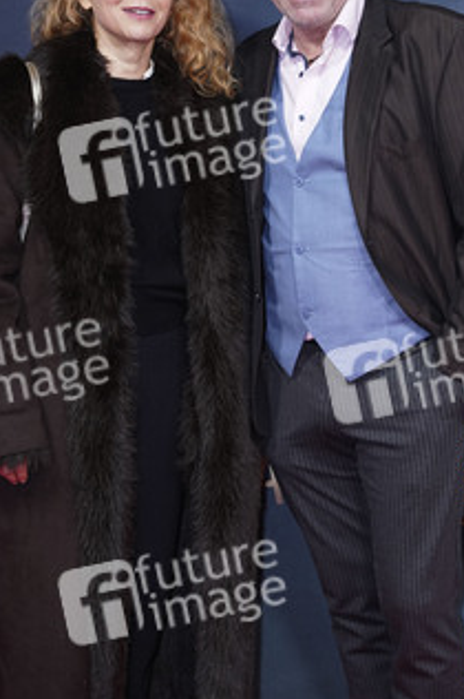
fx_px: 1298
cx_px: 236
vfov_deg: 30.0
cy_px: 261
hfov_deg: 20.3
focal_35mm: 67
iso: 2500
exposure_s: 1/200
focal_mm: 53
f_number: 4.5
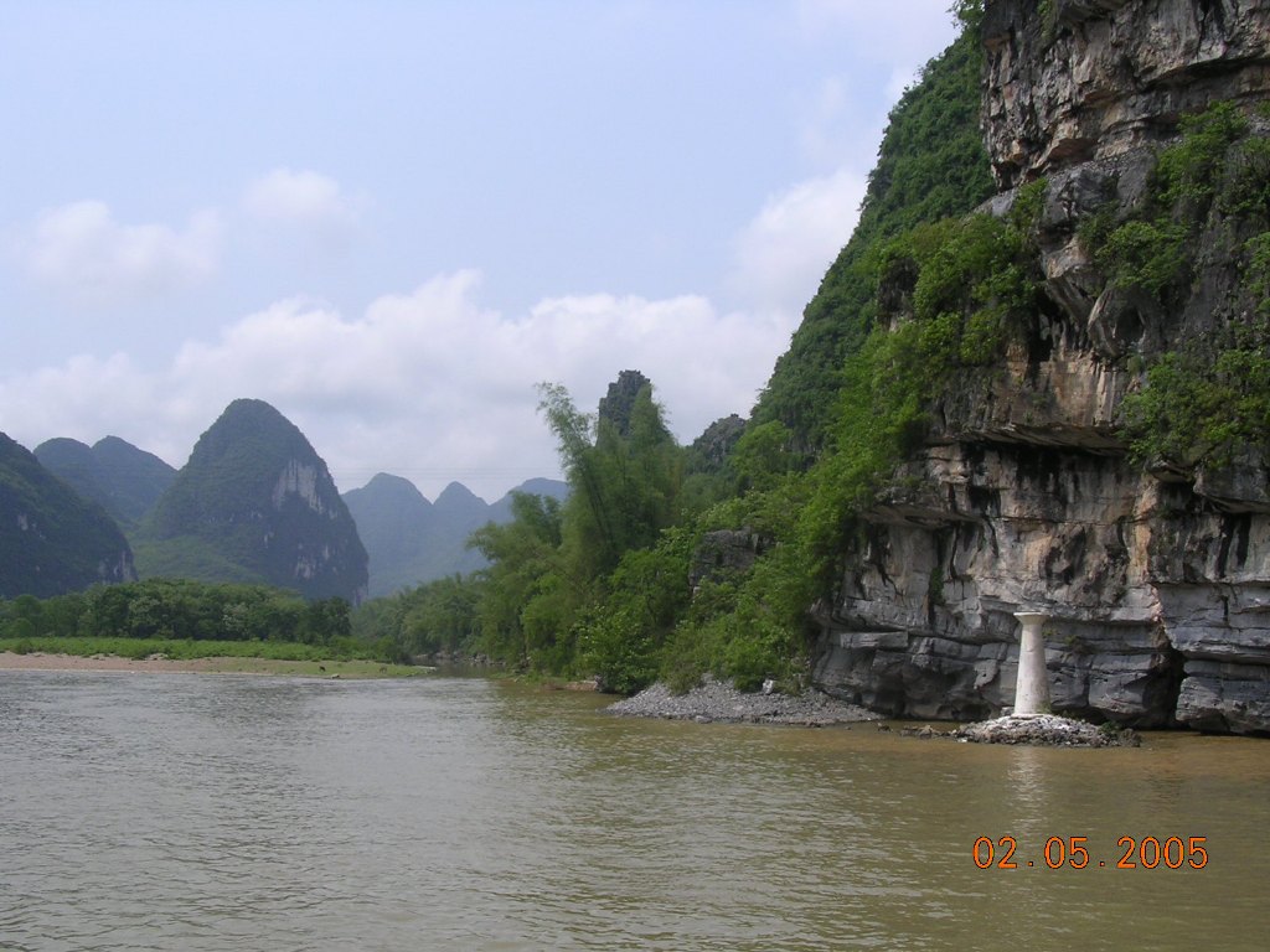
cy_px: 476
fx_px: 1394
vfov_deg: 37.7
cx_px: 635
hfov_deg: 49.0
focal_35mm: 38
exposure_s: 1/364
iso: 100
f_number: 5.6
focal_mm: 5.8
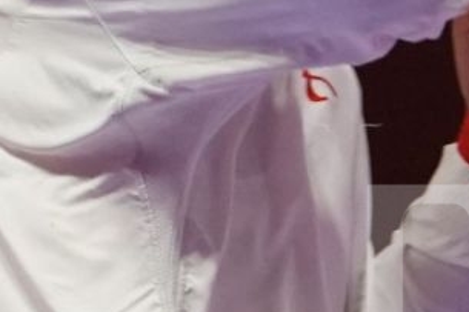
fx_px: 24296
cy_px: -221
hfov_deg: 1.1
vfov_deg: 0.7
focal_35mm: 1866
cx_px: 511
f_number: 4
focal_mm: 211
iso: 3200
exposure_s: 1/1000
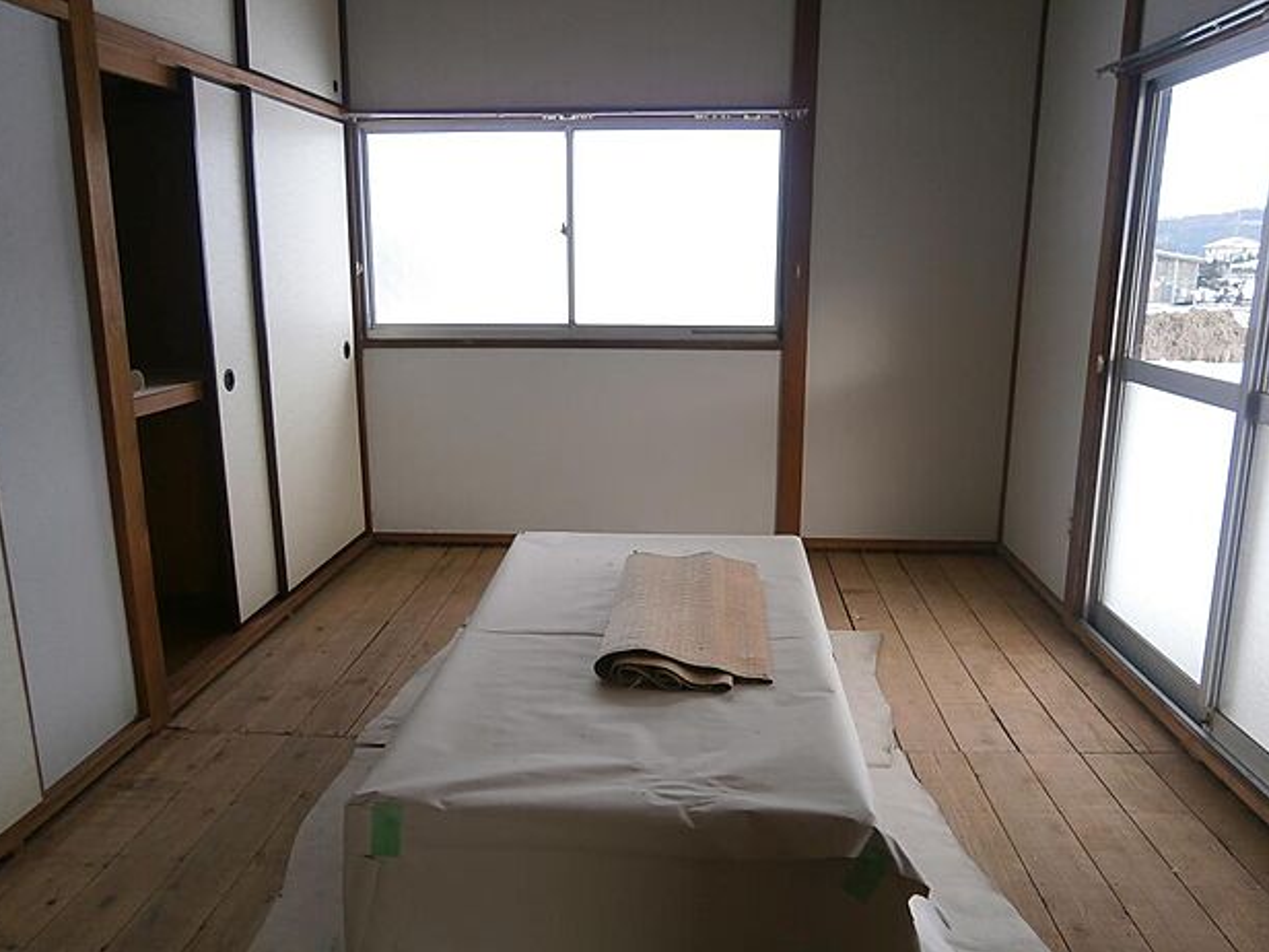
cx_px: 645
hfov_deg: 65.3
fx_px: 990
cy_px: 492
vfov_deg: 51.3
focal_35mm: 27
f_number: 2.8
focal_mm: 4.7
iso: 80
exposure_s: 1/100
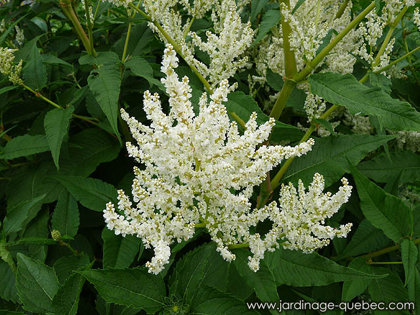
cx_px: 210
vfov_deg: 51.4
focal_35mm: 27
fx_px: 328
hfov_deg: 65.3
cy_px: 158
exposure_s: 1/160
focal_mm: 4.8
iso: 100
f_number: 4
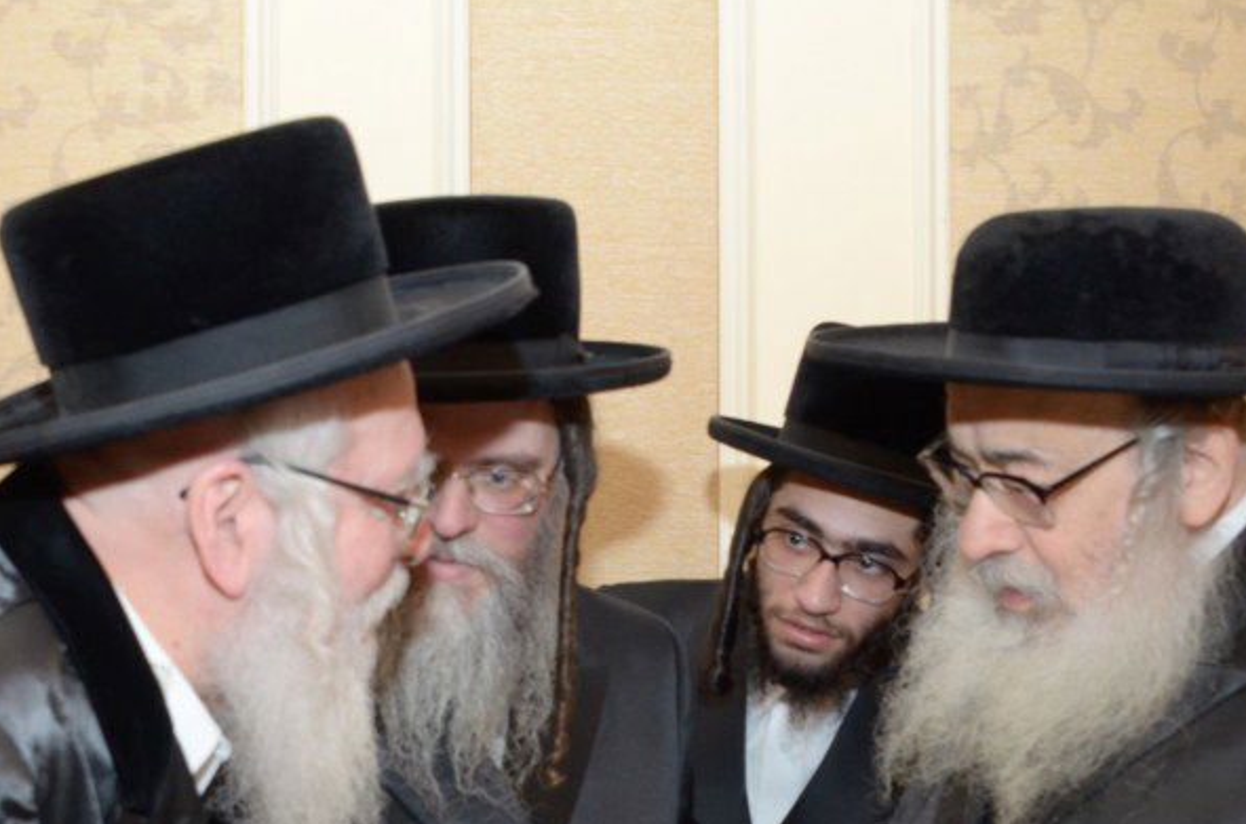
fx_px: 1830
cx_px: 411
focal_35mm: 53
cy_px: 801
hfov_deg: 37.2
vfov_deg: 24.4
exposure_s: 1/125
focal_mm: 18
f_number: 6.3
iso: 800
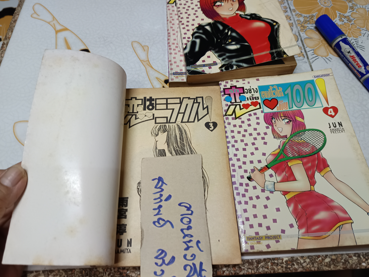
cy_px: 133
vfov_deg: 54.9
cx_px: 184
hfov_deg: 69.4
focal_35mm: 25
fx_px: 266
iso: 957
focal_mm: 5.31
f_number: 1.7
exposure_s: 1/33.3
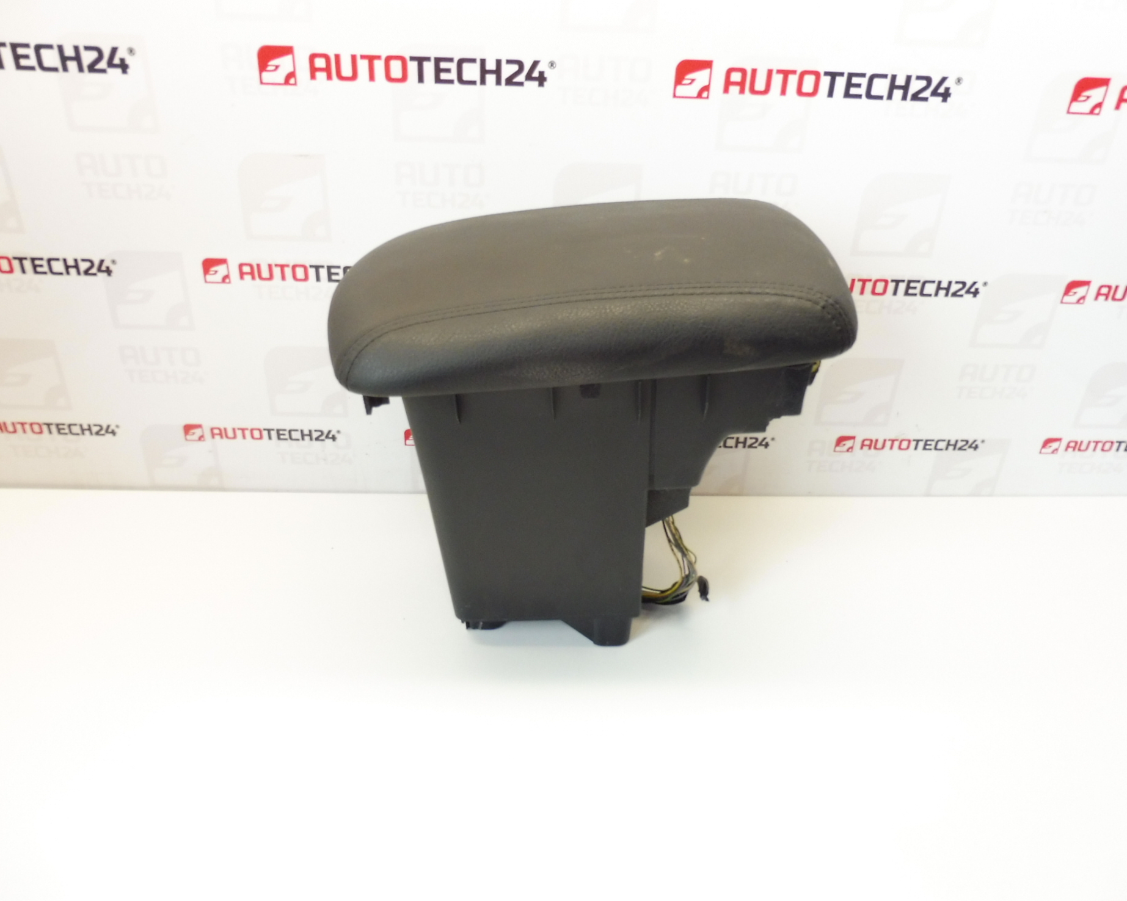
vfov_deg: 54.9
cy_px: 462
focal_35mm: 26
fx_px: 867
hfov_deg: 66.0
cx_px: 553
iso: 200
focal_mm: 4.3
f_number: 3.5
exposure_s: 1/60
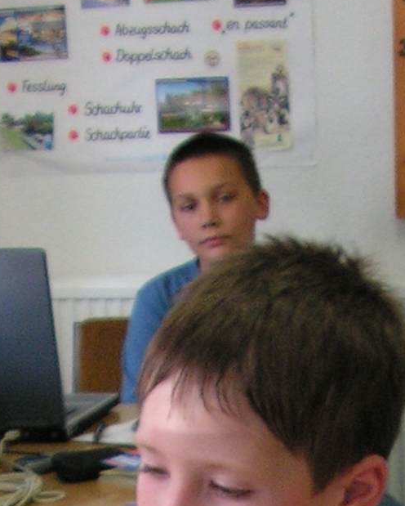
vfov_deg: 14.8
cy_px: 755
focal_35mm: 121
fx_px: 1811
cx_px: 237
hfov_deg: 12.8
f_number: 3.2
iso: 125
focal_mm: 6
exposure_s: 1/50
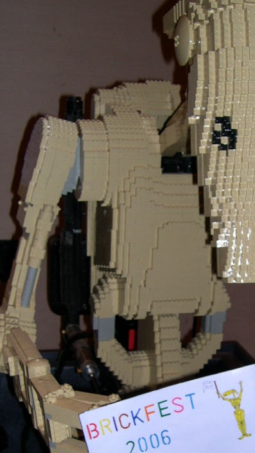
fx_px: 722
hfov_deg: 19.8
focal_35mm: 60
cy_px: 320
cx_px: 205
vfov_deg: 34.4
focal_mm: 8
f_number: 2.8
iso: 100
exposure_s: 1/60
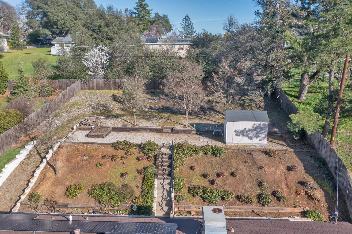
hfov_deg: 65.5
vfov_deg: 46.4
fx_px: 274
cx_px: 176
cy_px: 117
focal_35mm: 28
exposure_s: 1/400
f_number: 5.6
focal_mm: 10.26
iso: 100
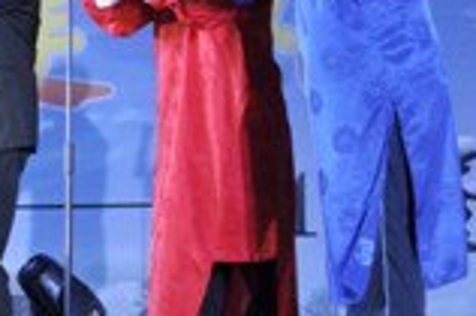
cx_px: -111
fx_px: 2589
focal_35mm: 196
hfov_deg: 10.3
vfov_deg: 7.0
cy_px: 21
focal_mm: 62
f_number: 5
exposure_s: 1/60
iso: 250
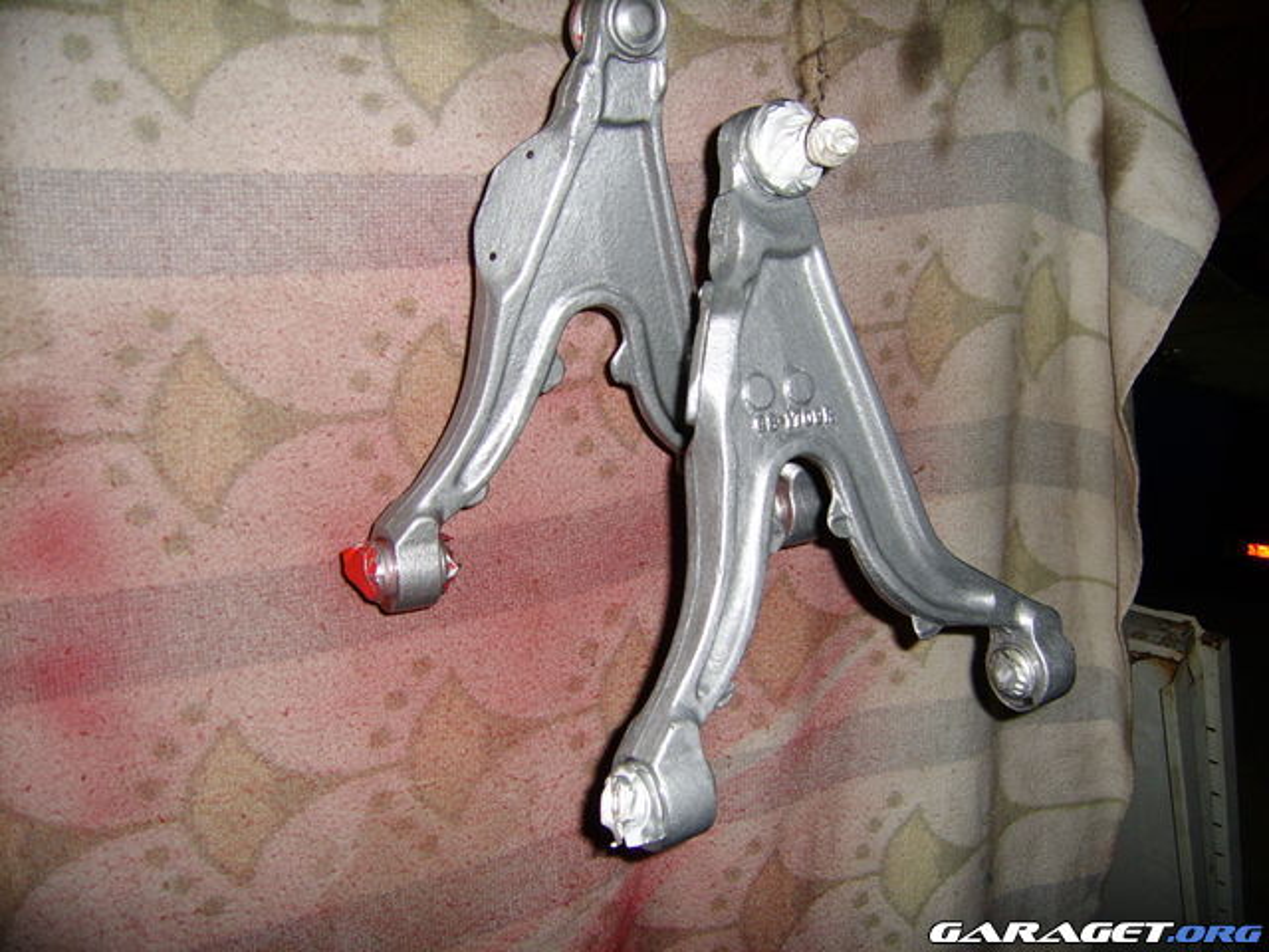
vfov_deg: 40.7
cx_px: 634
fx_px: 1283
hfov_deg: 52.6
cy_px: 476
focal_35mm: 35
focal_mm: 5.95
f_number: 2.8
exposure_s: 1/30
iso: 100
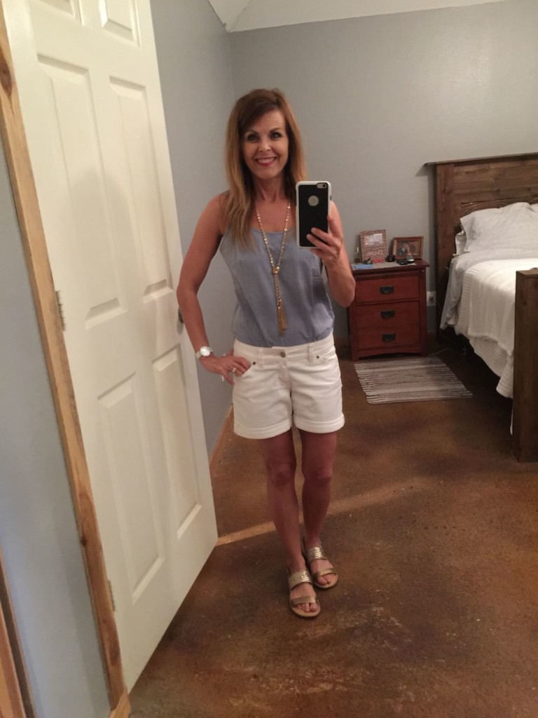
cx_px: 269
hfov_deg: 48.2
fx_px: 601
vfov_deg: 61.7
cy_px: 359
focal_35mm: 29
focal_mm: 4.15
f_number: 2.2
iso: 125
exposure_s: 1/4
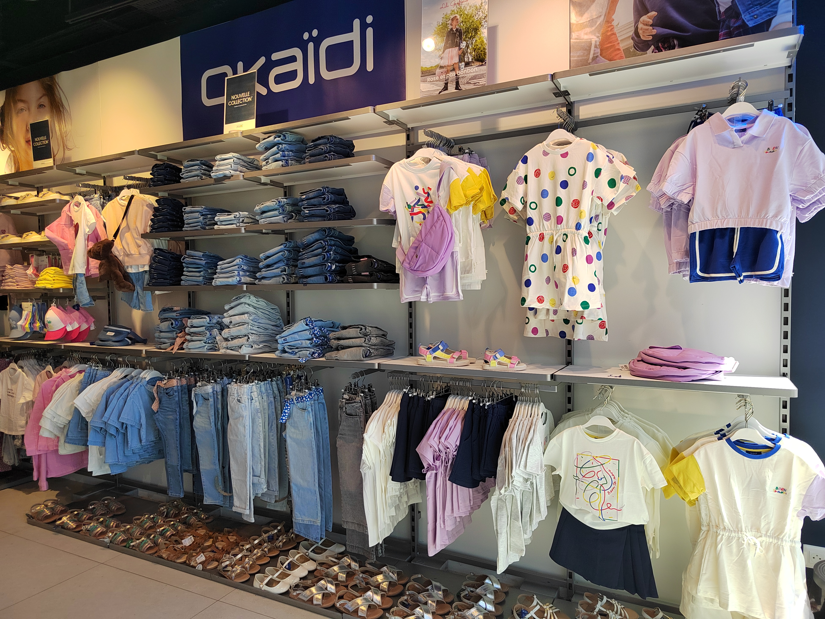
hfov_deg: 73.9
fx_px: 548
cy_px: 310
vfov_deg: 58.9
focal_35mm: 23
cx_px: 412
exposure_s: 1/691
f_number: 1.9
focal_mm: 5.52
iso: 372
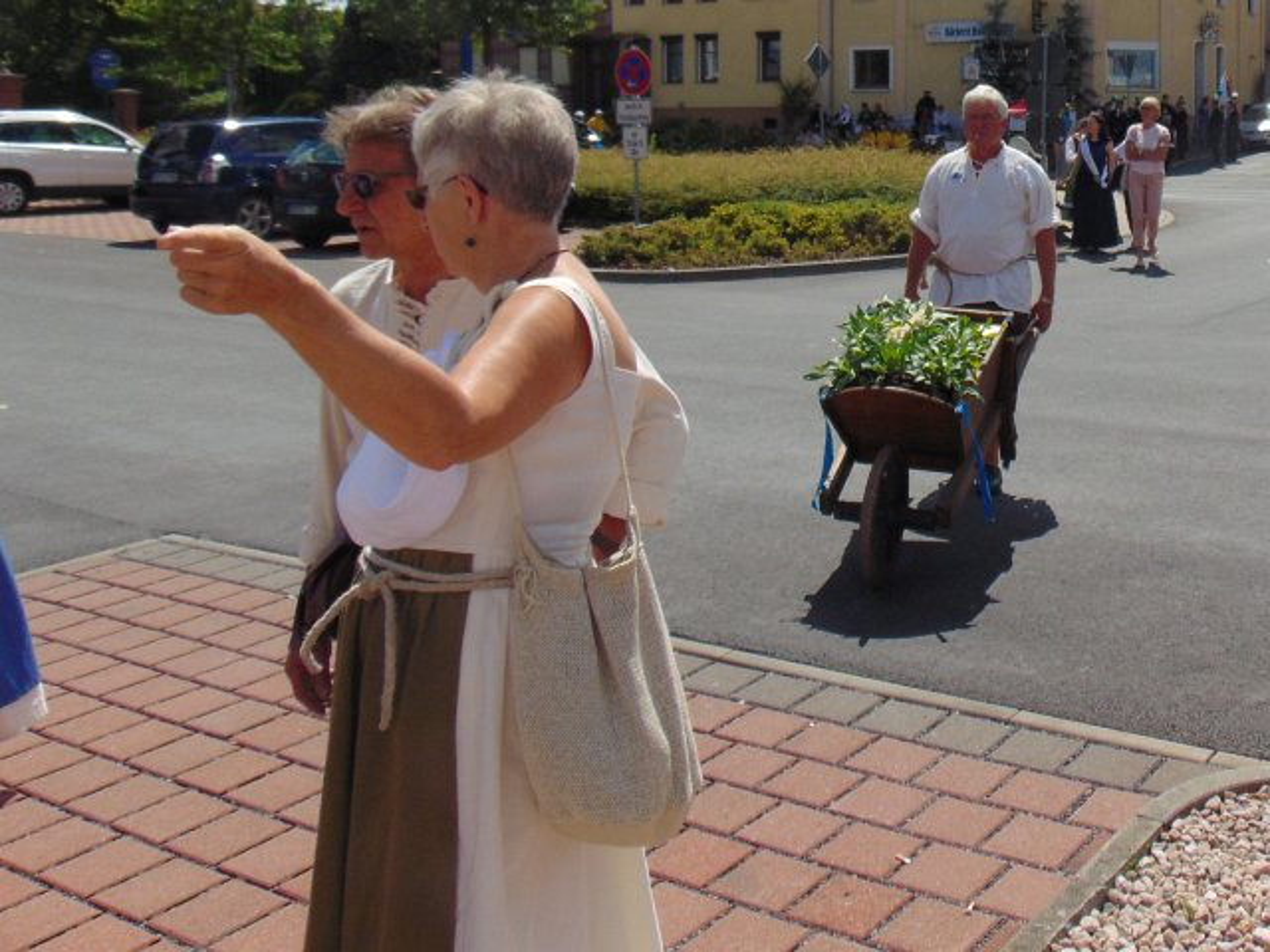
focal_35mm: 25
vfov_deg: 54.9
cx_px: 635
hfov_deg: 69.4
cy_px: 476
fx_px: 917
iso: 80
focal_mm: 4.5
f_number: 7.7
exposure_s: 1/320
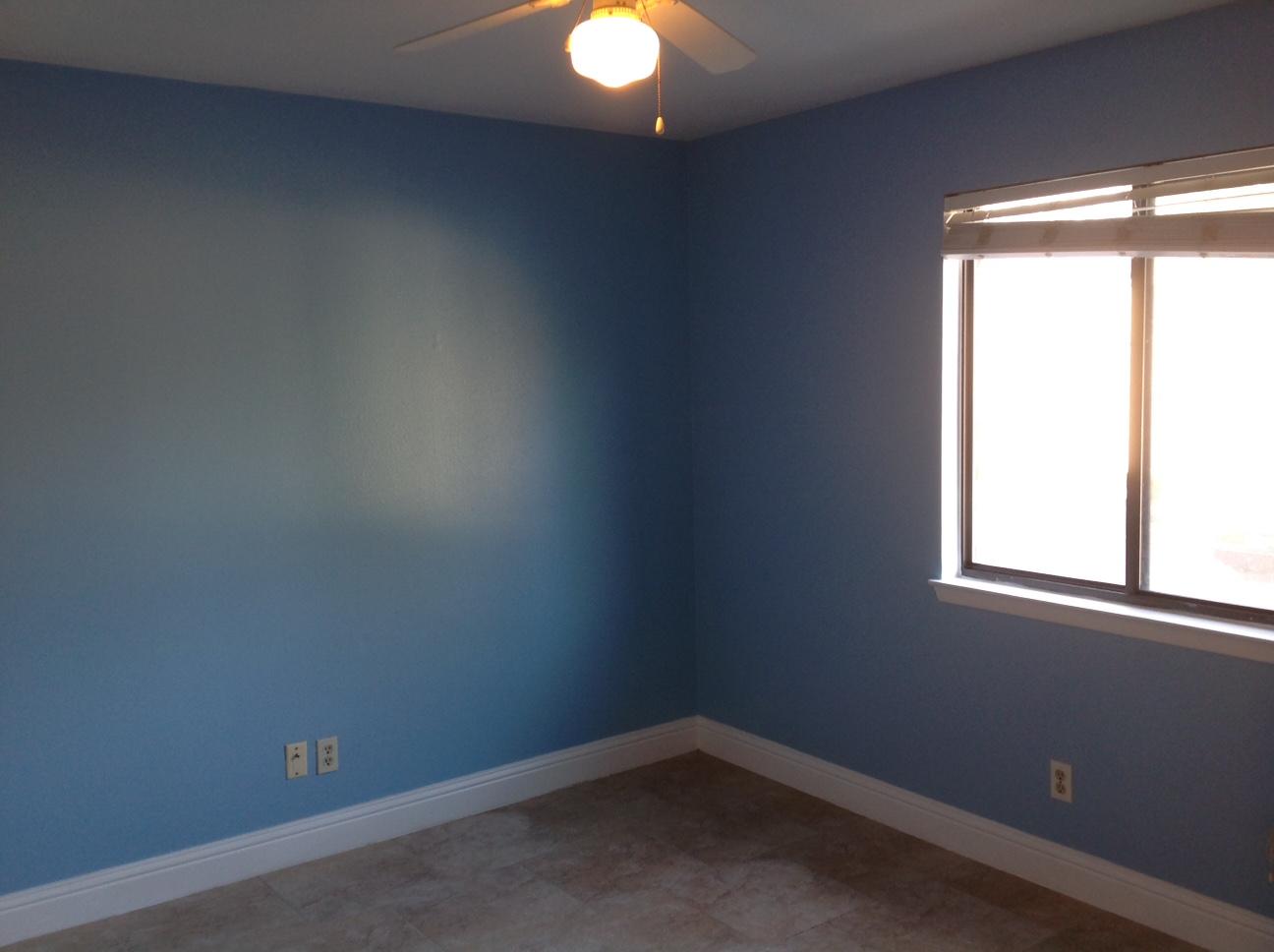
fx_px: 1286
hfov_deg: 52.7
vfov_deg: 40.6
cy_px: 476
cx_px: 637
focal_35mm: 35
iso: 64
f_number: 2.4
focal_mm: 4.28
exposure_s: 1/15
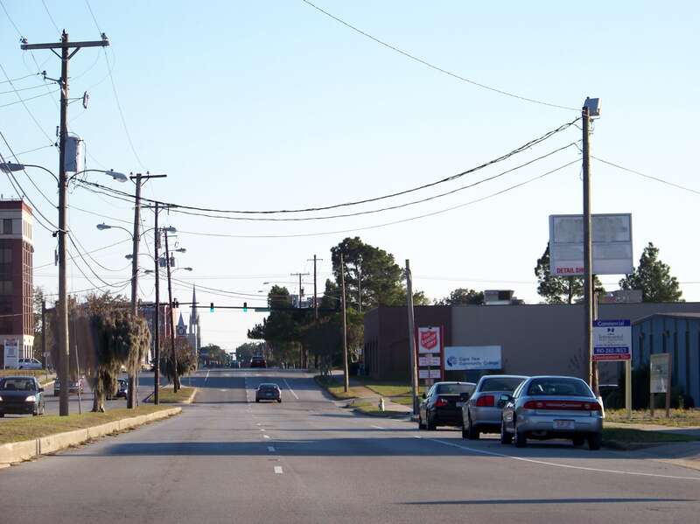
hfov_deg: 15.7
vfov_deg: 11.8
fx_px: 2546
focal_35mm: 126
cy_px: 262
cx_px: 350
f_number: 3.2
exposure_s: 1/500
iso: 64
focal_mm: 21.1
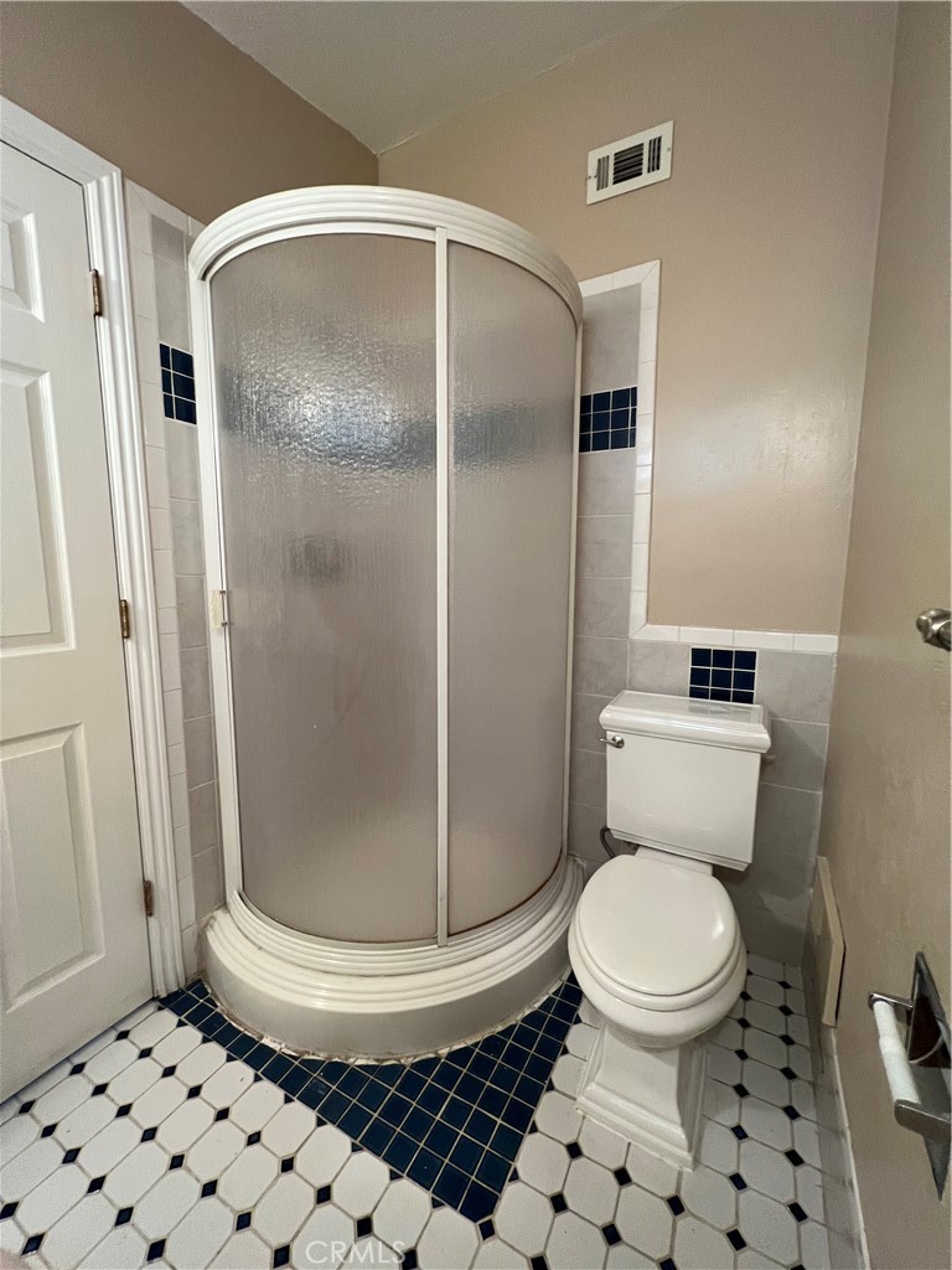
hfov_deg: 89.9
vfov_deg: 106.2
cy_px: 635
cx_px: 476
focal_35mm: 13
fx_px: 477
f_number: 1.8
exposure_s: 1/60
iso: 320
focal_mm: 1.57
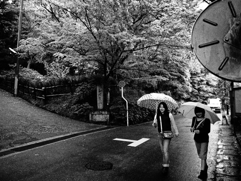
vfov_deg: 49.7
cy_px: 90
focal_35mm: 28
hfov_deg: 63.4
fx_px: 195
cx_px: 120
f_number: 3.2
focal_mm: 14
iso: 800
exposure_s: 1/100
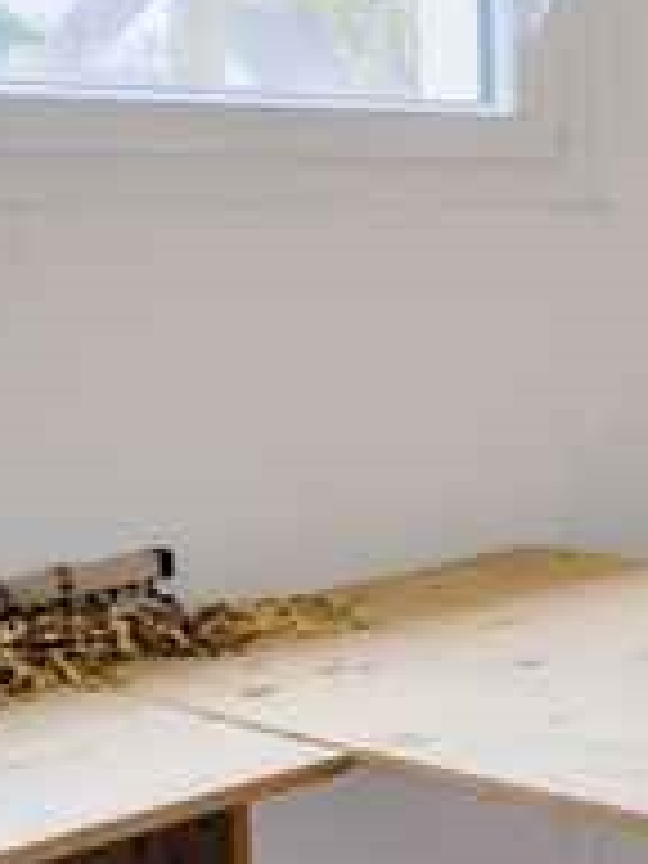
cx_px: 1629
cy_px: 277
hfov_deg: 14.0
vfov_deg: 30.0
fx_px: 1597
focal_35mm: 64
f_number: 8
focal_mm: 16
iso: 800
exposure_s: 1/40
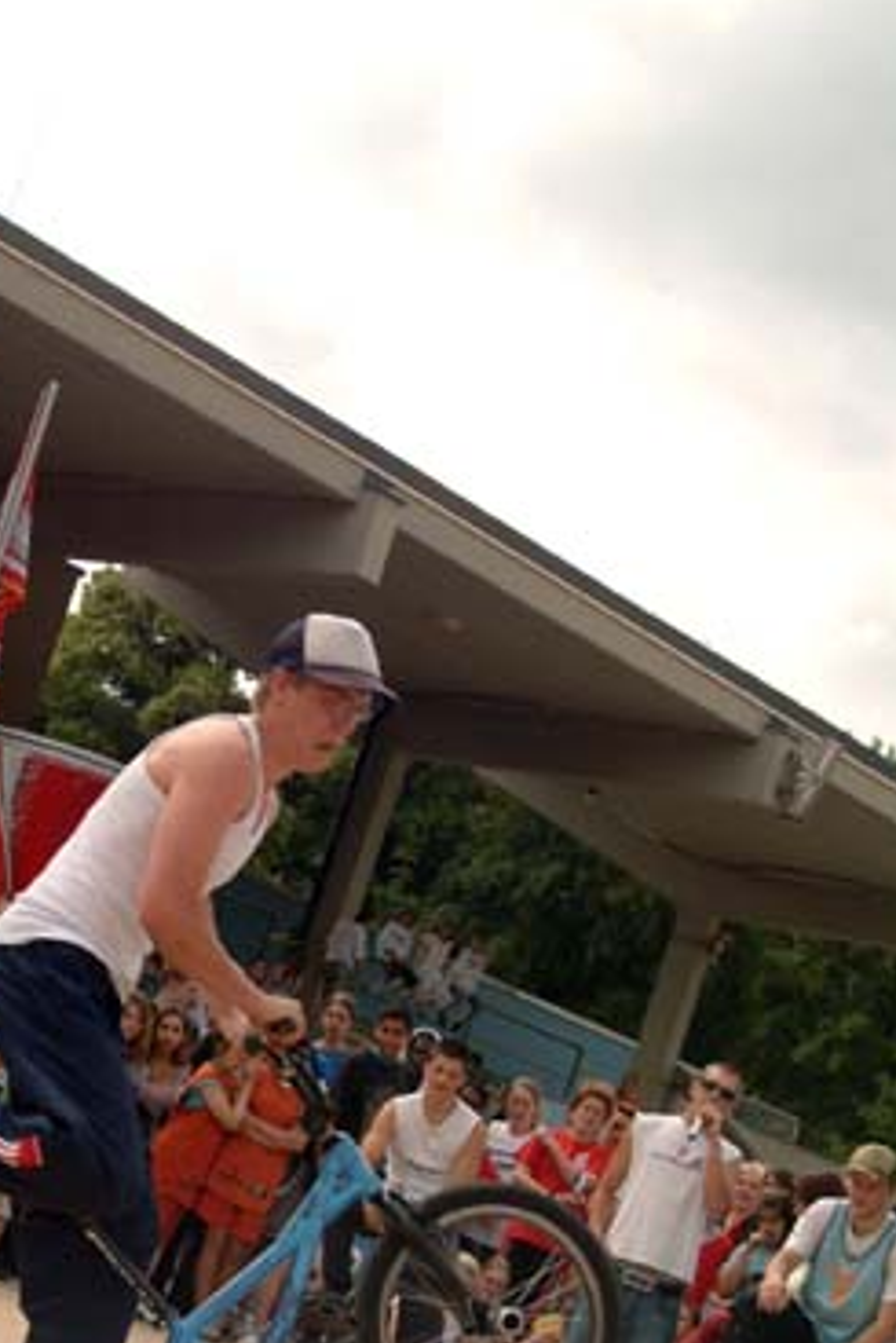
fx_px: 3021
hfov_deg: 16.8
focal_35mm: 81
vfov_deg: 24.8
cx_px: 265
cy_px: 981
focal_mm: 36
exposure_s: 1/350
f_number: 9.5
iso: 200
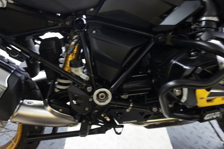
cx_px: 112
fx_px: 187
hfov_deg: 62.0
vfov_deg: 43.6
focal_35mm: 30
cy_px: 74
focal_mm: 20
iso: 1600
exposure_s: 1/30
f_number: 4
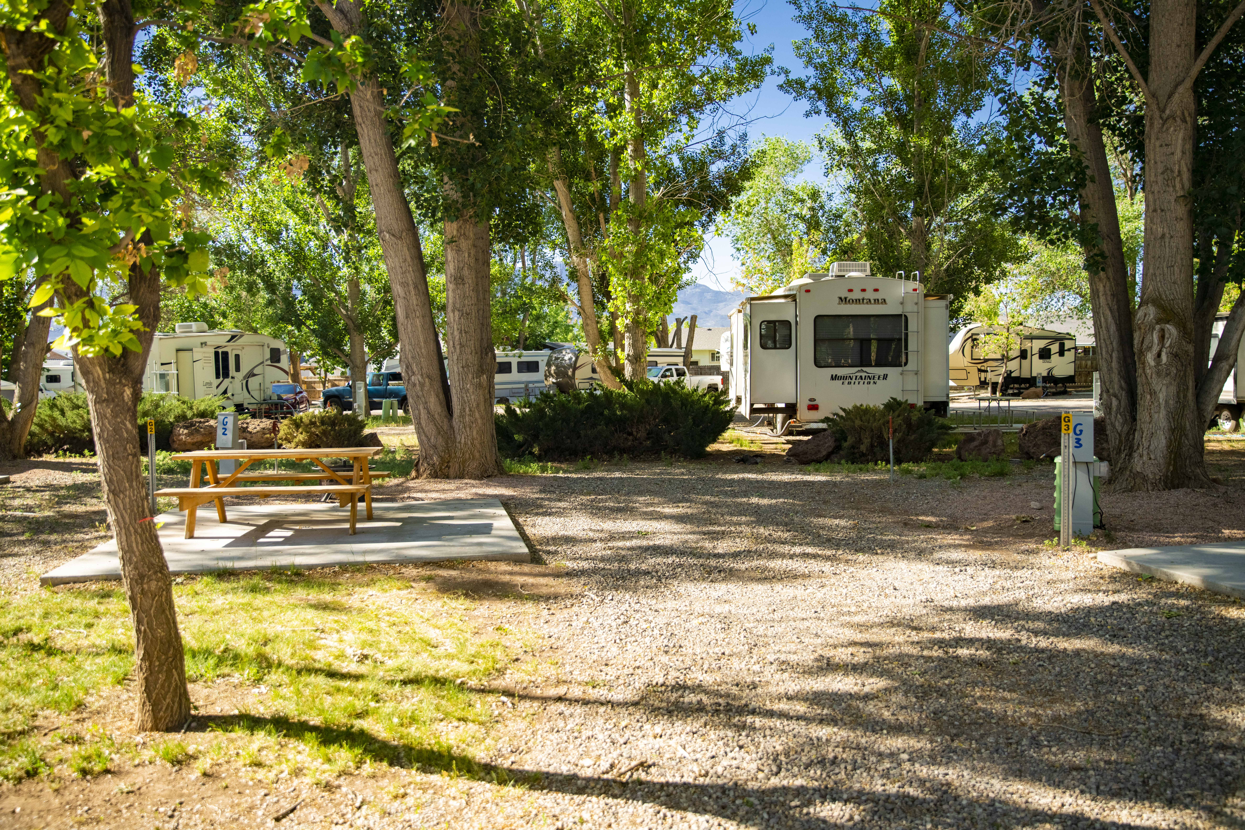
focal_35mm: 28
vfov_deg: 46.4
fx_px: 968
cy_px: 415
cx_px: 622
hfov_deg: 65.5
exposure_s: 1/1000
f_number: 2.8
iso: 500
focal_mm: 28
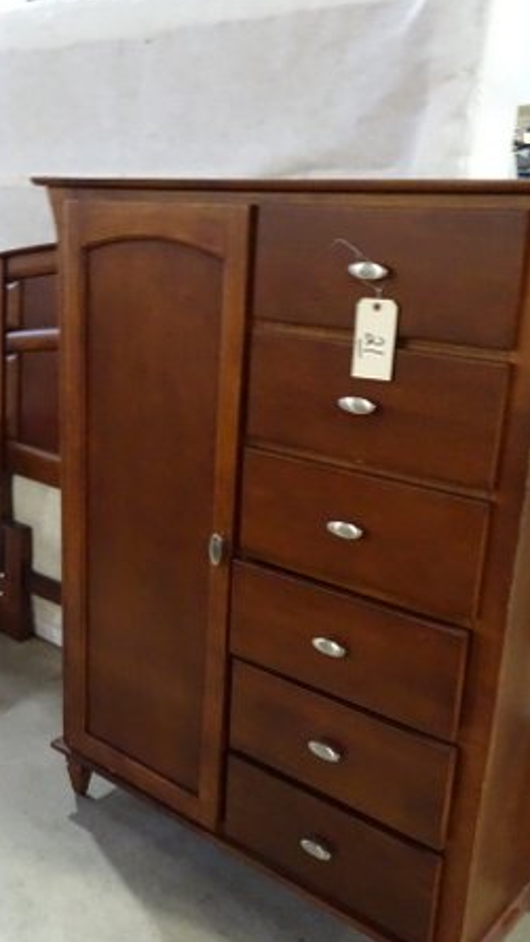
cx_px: 136
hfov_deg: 31.5
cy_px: 487
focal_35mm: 37
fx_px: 924
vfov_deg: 54.0
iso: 800
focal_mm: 4.1
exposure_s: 1/15
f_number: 3.5
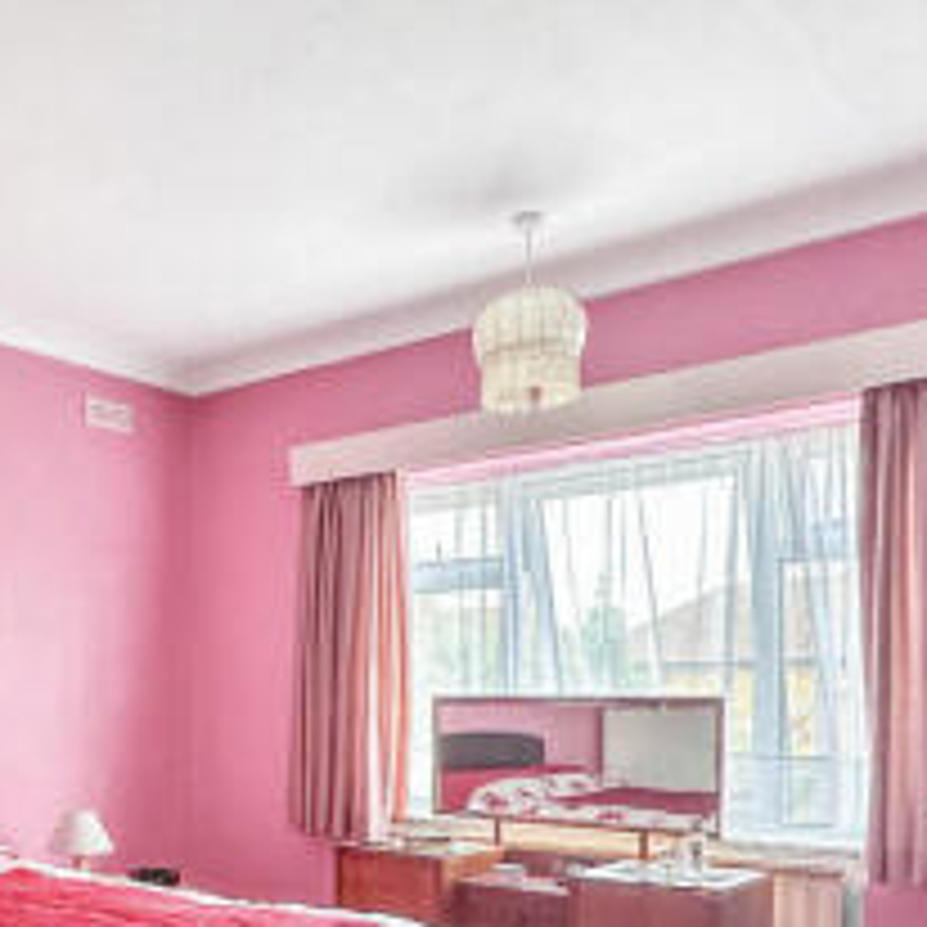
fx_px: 1060
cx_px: 142
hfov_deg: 44.1
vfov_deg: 40.8
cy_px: 943
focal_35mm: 35
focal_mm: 2.22
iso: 80
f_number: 2.2
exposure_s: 1/100
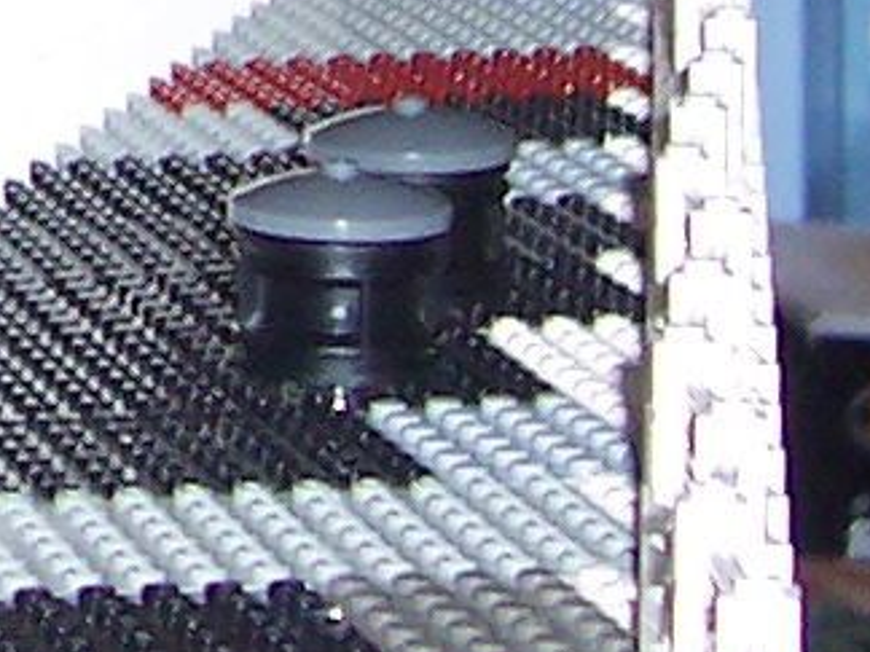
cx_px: -886
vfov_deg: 6.2
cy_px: -832
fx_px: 5831
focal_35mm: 232
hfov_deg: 8.1
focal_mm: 5.6
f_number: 2.8
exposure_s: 1/60
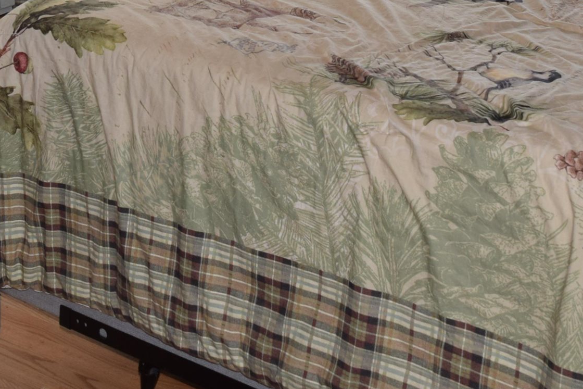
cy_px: -134
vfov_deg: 15.0
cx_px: 138
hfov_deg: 23.3
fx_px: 1399
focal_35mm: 86
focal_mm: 21
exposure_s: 1/125
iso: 450
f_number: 5.6
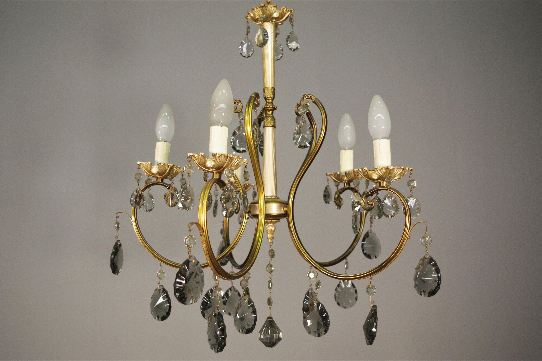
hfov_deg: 60.3
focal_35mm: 31
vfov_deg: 42.3
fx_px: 467
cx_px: 271
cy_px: 180
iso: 400
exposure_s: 1/60
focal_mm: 21.25
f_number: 4
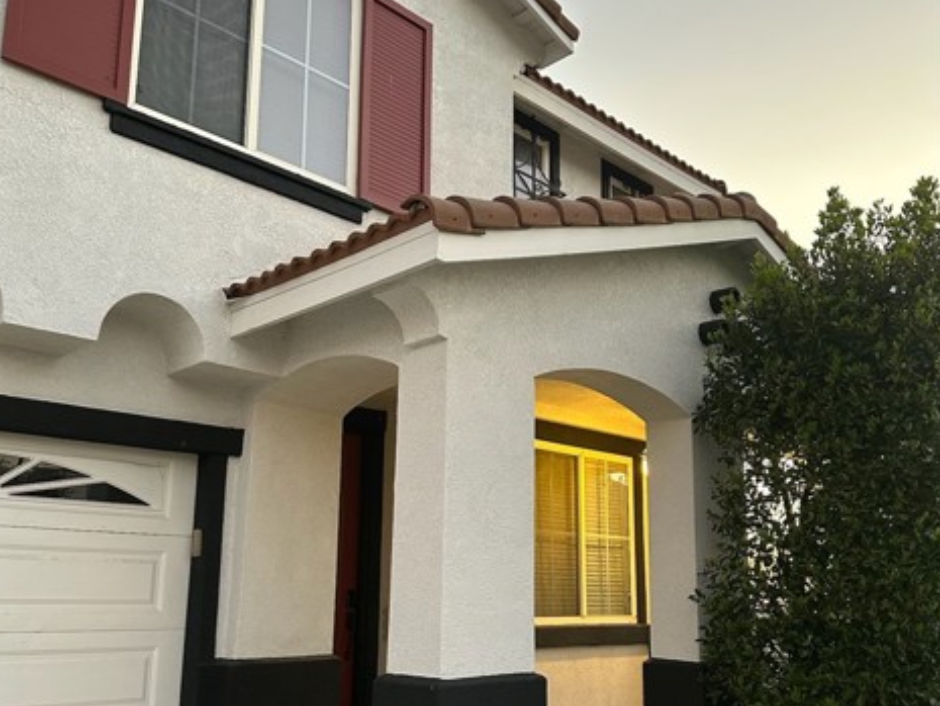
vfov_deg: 42.8
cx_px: 463
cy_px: 421
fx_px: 896
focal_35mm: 33
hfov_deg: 55.3
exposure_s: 1/60
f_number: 1.78
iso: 320
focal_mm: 6.86
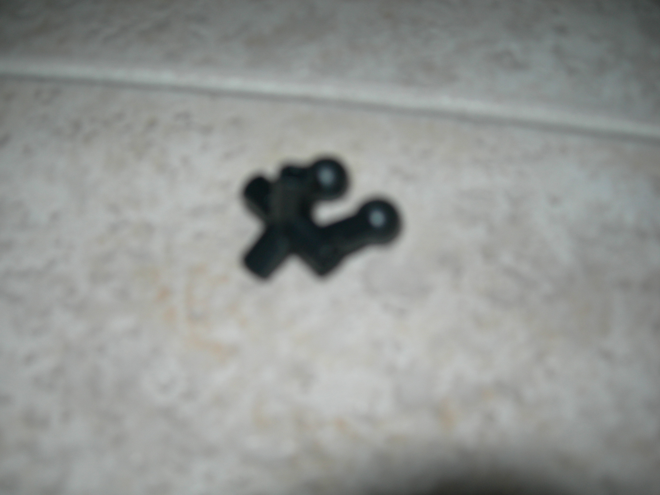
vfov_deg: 37.7
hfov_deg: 49.0
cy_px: 248
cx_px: 330
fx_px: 725
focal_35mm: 38
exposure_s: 1/60.1
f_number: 2.8
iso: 50
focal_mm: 7.8
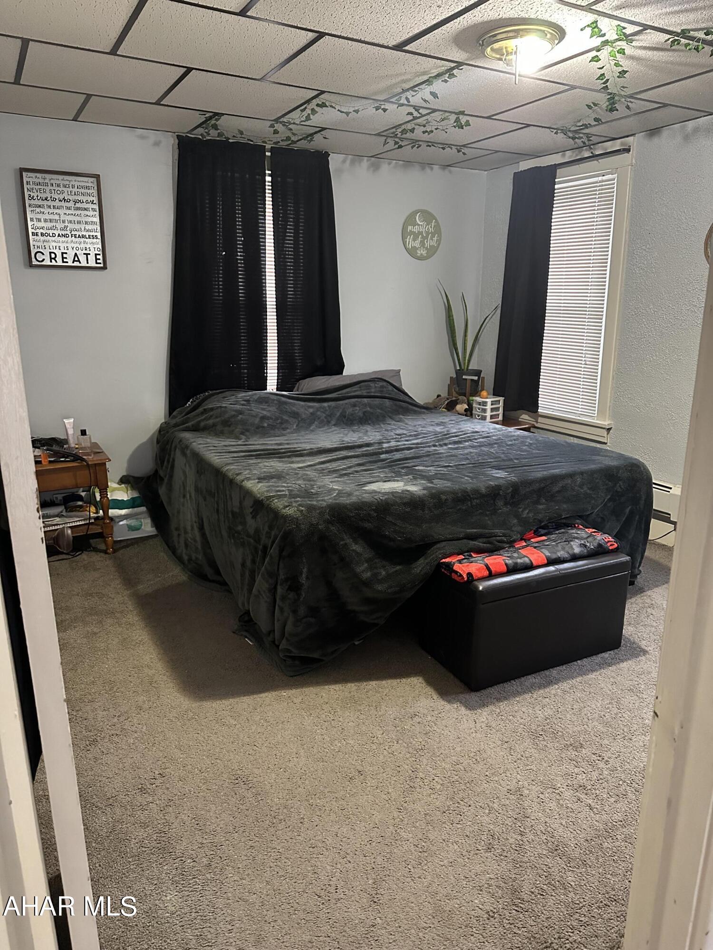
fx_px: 659
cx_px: 356
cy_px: 475
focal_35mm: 24
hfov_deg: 56.8
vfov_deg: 71.6
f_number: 1.78
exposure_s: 1/40
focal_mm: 6.86
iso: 800
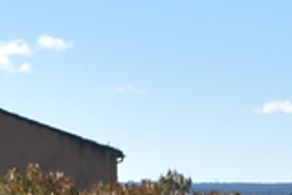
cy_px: 598
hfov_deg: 8.1
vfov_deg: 5.2
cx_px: 402
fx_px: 2020
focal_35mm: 249
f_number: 6.3
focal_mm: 22
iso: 400
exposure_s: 1/1600
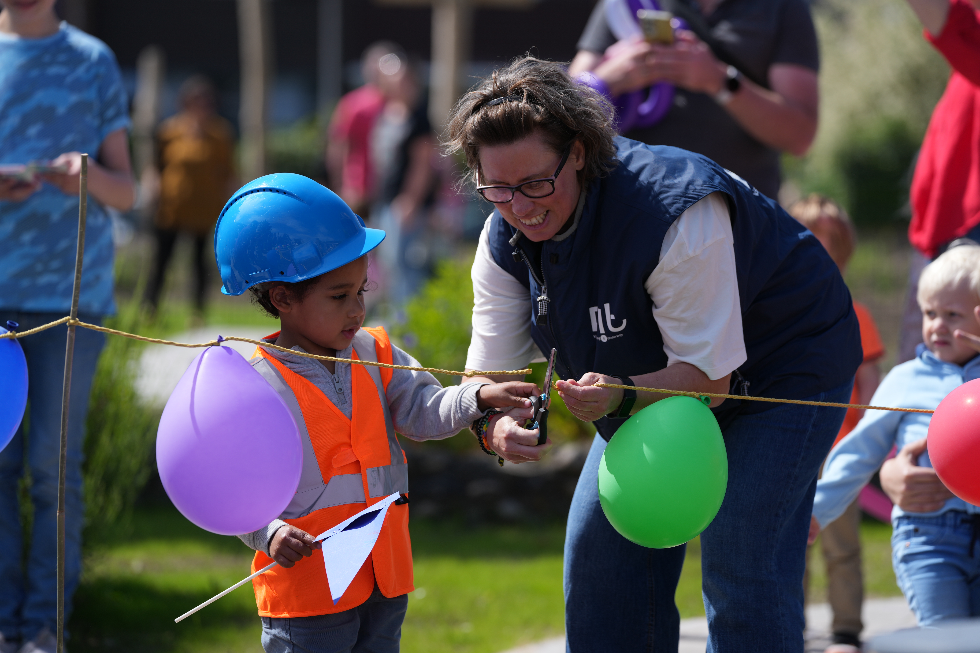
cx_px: 490
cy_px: 326
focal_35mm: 164
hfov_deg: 12.5
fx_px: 4464
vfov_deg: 8.4
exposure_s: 1/1000
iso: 100
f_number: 4
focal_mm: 164
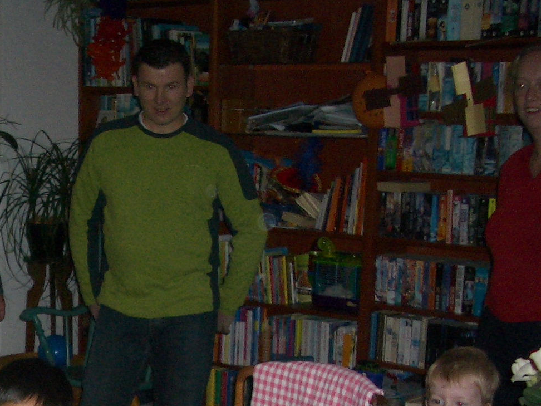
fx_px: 1297
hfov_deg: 22.5
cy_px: 475
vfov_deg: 17.1
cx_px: -19
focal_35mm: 83
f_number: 2.6
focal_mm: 5.8
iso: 100
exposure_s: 1/60
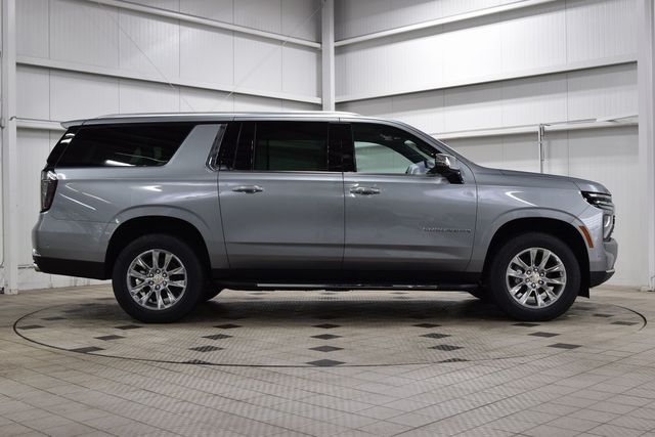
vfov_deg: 30.9
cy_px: 218
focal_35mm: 44
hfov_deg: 45.0
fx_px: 792
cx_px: 328
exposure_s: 1/20
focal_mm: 29
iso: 400
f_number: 6.3
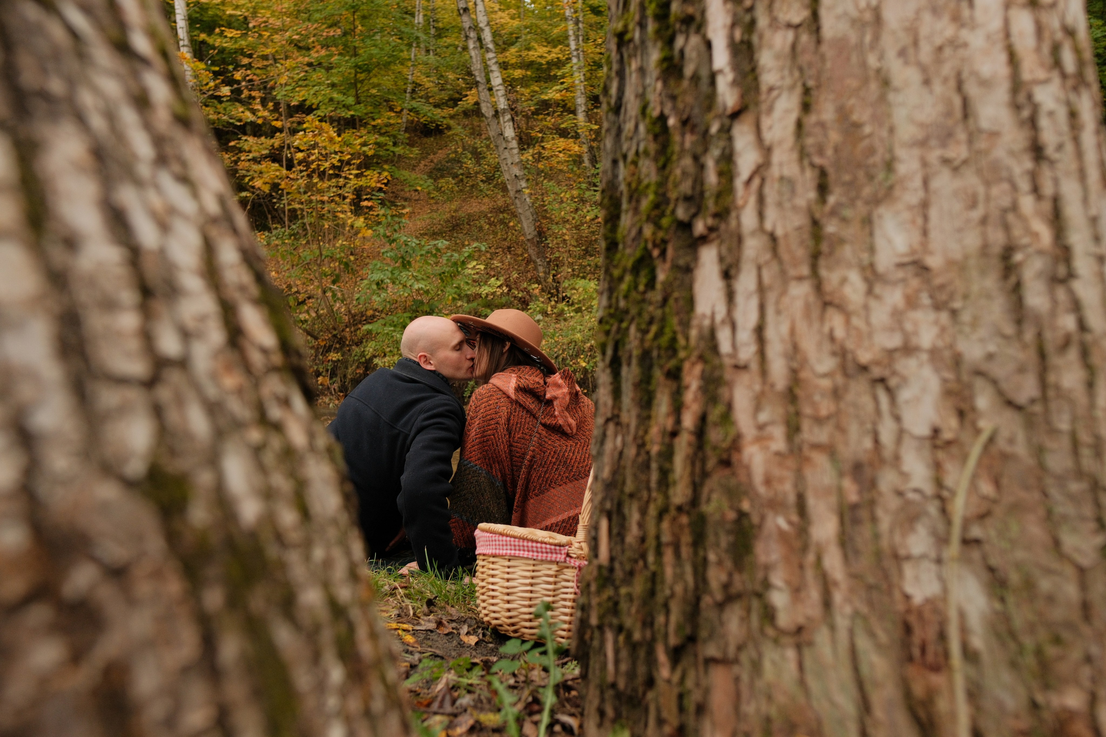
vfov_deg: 53.1
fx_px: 737
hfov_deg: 73.7
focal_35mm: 24
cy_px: 368
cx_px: 553
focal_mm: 16
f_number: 2.8
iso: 640
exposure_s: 1/800
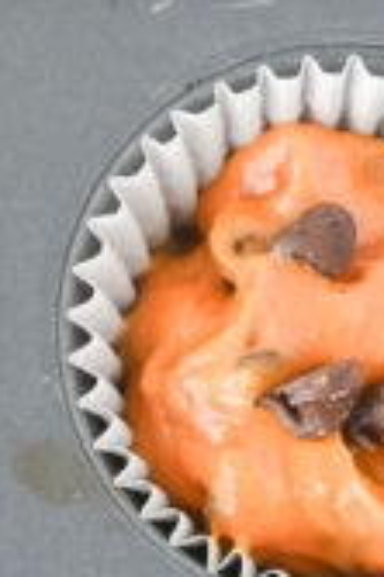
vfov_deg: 6.4
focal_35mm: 306
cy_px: 1406
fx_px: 4906
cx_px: -272
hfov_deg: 4.4
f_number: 5
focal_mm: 50
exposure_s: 1/320
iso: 2200
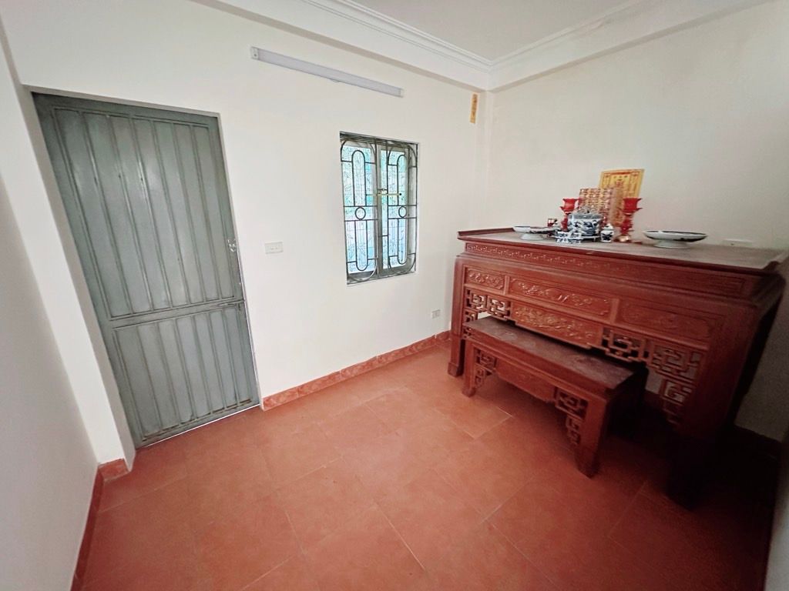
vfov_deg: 85.7
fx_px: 319
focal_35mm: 14
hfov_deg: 102.1
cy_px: 296
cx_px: 394
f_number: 2.2
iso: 1250
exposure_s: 1/47
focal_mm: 2.22
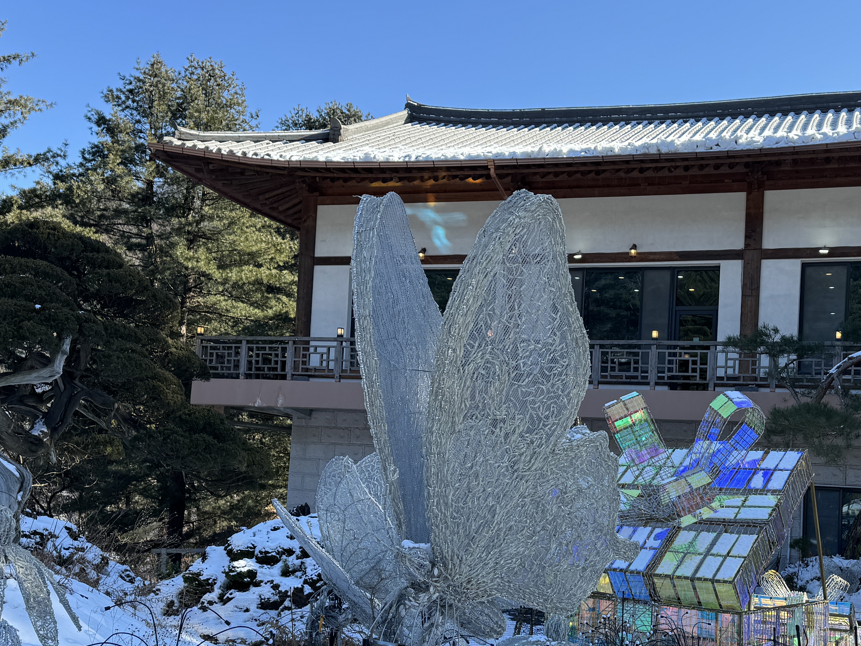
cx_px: 554
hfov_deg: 44.3
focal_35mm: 42
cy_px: 415
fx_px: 1045
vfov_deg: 34.1
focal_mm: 6.86
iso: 80
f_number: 1.78
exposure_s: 1/1366
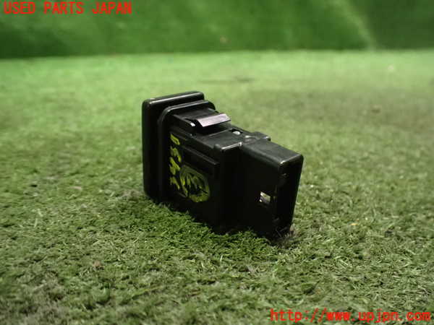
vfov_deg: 46.8
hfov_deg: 60.0
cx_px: 217
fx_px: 376
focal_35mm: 30
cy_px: 162
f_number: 2.3
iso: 1250
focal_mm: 5.4
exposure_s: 1/30
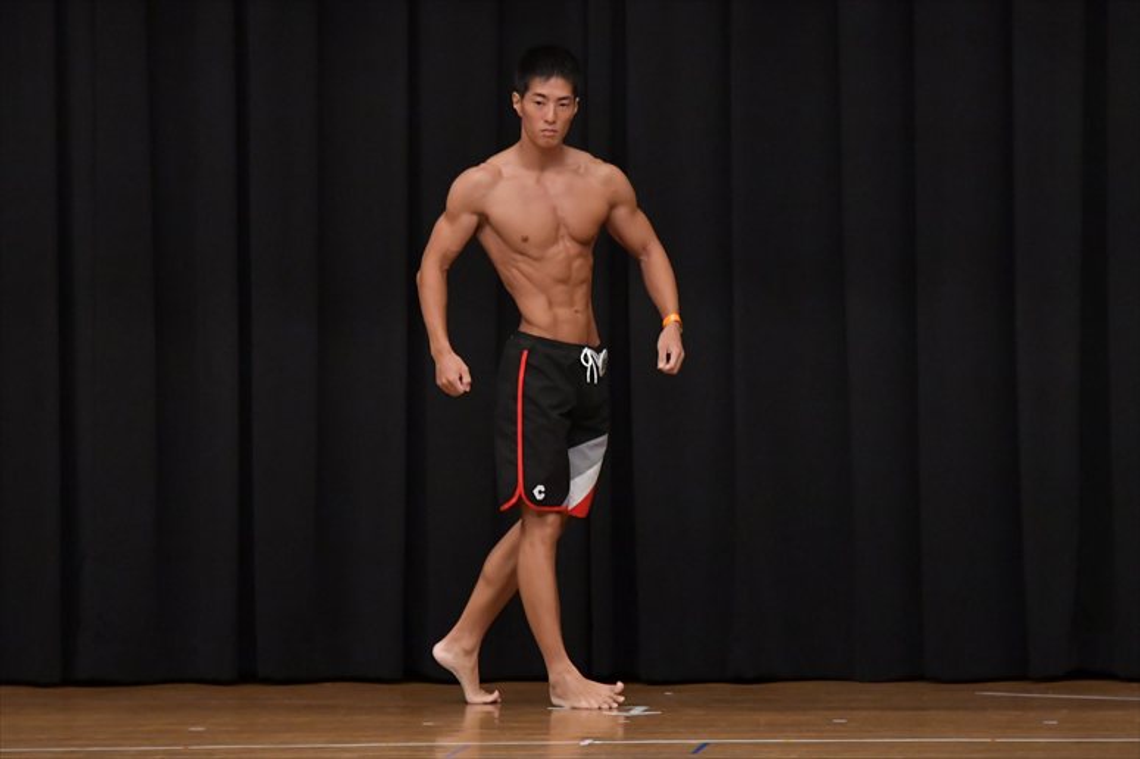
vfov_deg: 5.4
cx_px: 570
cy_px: 380
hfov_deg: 8.1
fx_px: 8071
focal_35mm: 255
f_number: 5.6
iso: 6400
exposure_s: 1/400
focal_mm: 170
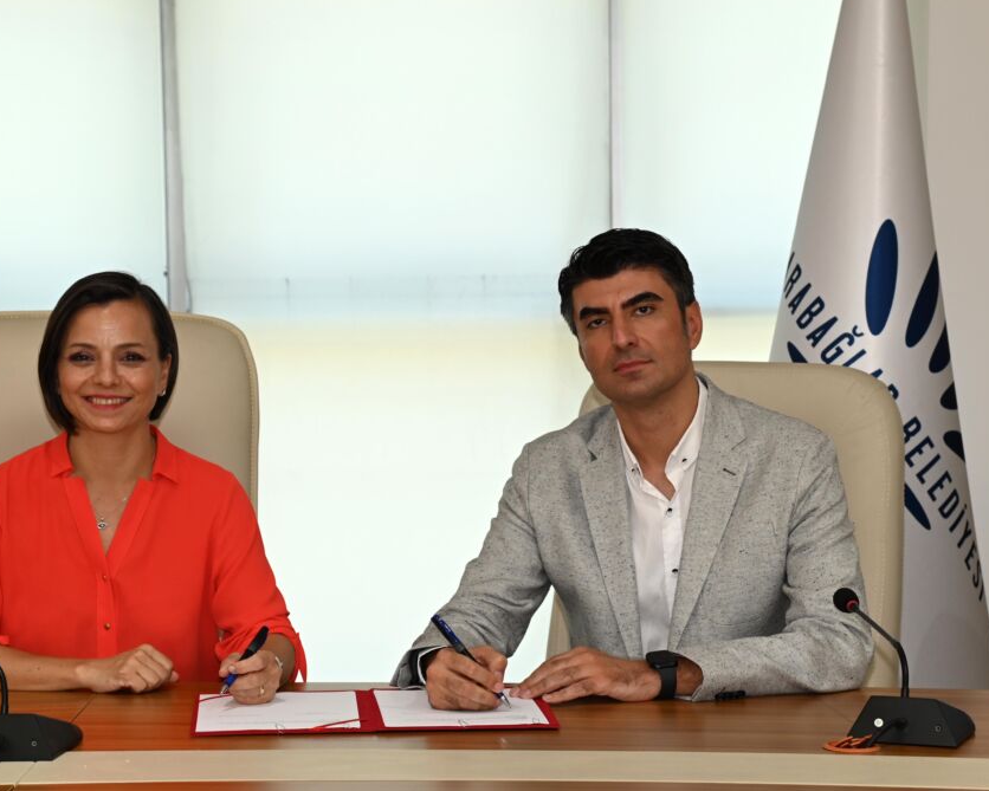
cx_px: 427
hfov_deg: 18.3
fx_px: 3074
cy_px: 404
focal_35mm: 105
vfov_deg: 14.7
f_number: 7.1
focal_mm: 78
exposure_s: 1/80
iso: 800
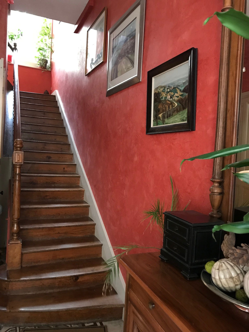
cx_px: 124
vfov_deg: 63.4
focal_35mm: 28
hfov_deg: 49.7
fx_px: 269
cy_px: 166
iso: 80
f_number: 1.8
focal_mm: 3.99
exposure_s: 1/6
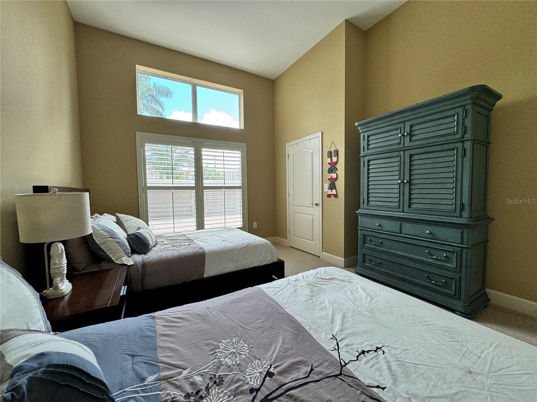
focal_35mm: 14
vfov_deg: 85.7
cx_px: 268
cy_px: 201
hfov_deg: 102.1
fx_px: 217
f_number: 2.2
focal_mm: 2.22
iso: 80
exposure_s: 1/120
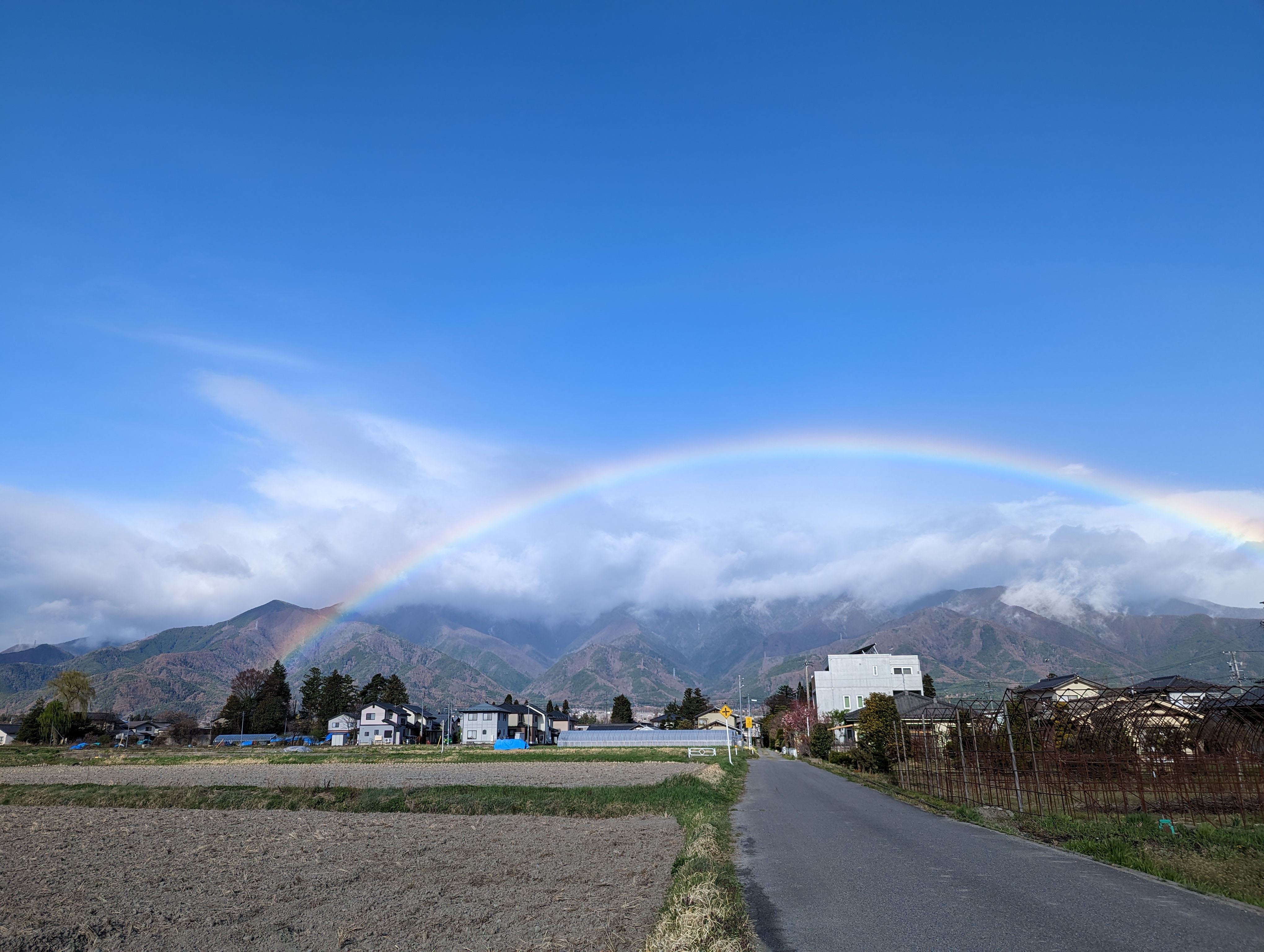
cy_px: 476
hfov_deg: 71.5
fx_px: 878
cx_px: 632
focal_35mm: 24
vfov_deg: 56.9
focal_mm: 6.81
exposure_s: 1/2096
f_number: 1.85
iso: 49
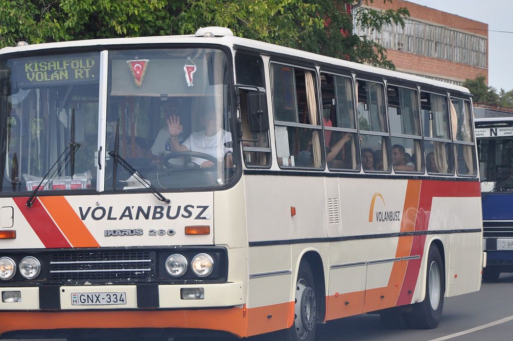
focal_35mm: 81
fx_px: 1153
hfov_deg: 25.0
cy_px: 166
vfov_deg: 16.8
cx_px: 208
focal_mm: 40
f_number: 4.5
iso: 400
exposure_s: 1/1000
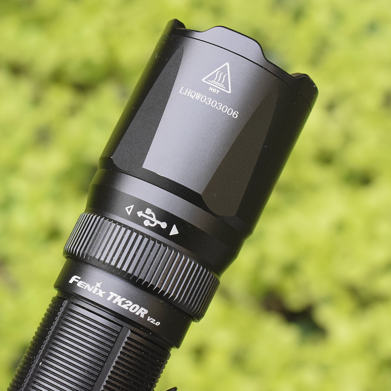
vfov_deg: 16.5
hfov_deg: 16.5
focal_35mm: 106
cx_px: 150
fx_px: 1350
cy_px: 196
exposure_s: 1/400
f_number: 10
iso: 3200
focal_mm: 55
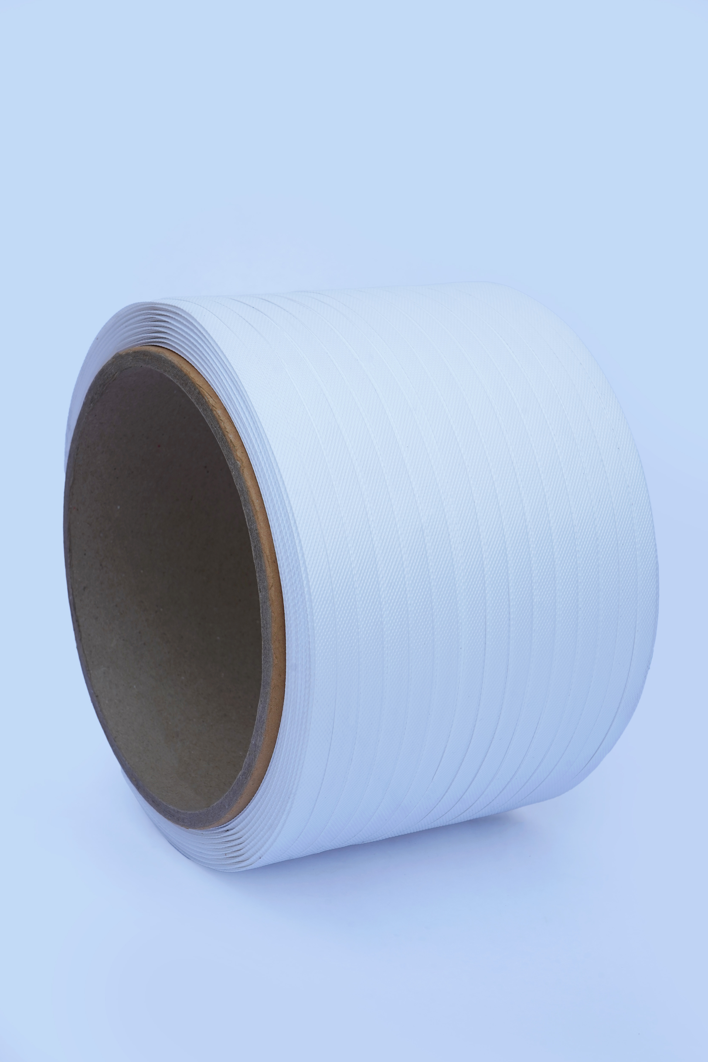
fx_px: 1563
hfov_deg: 25.5
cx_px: 354
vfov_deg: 37.5
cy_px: 531
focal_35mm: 53
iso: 250
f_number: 13
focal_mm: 53
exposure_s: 1/100
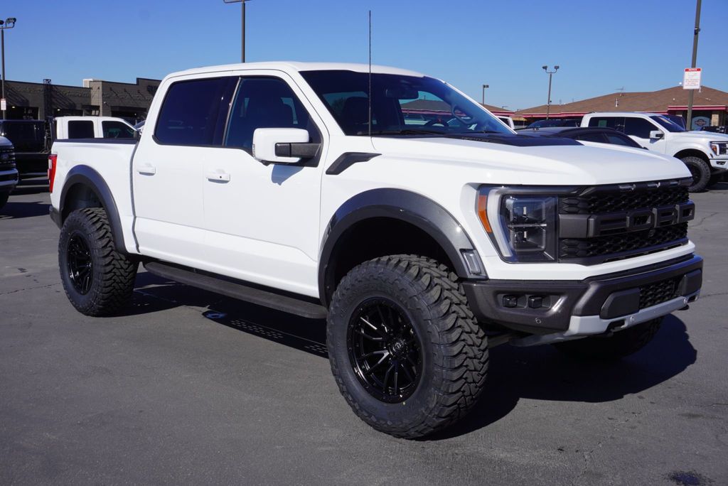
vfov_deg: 35.5
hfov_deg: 51.3
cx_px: 364
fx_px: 759
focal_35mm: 38
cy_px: 243
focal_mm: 25
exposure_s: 1/250
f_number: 11
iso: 100
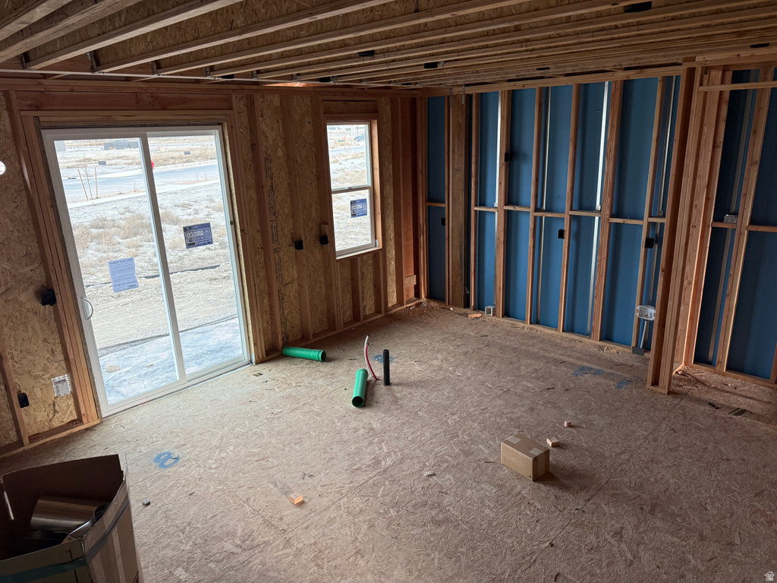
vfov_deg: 56.8
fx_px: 539
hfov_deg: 71.6
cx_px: 388
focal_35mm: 24
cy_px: 292
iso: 200
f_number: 1.78
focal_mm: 6.76
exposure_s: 1/121
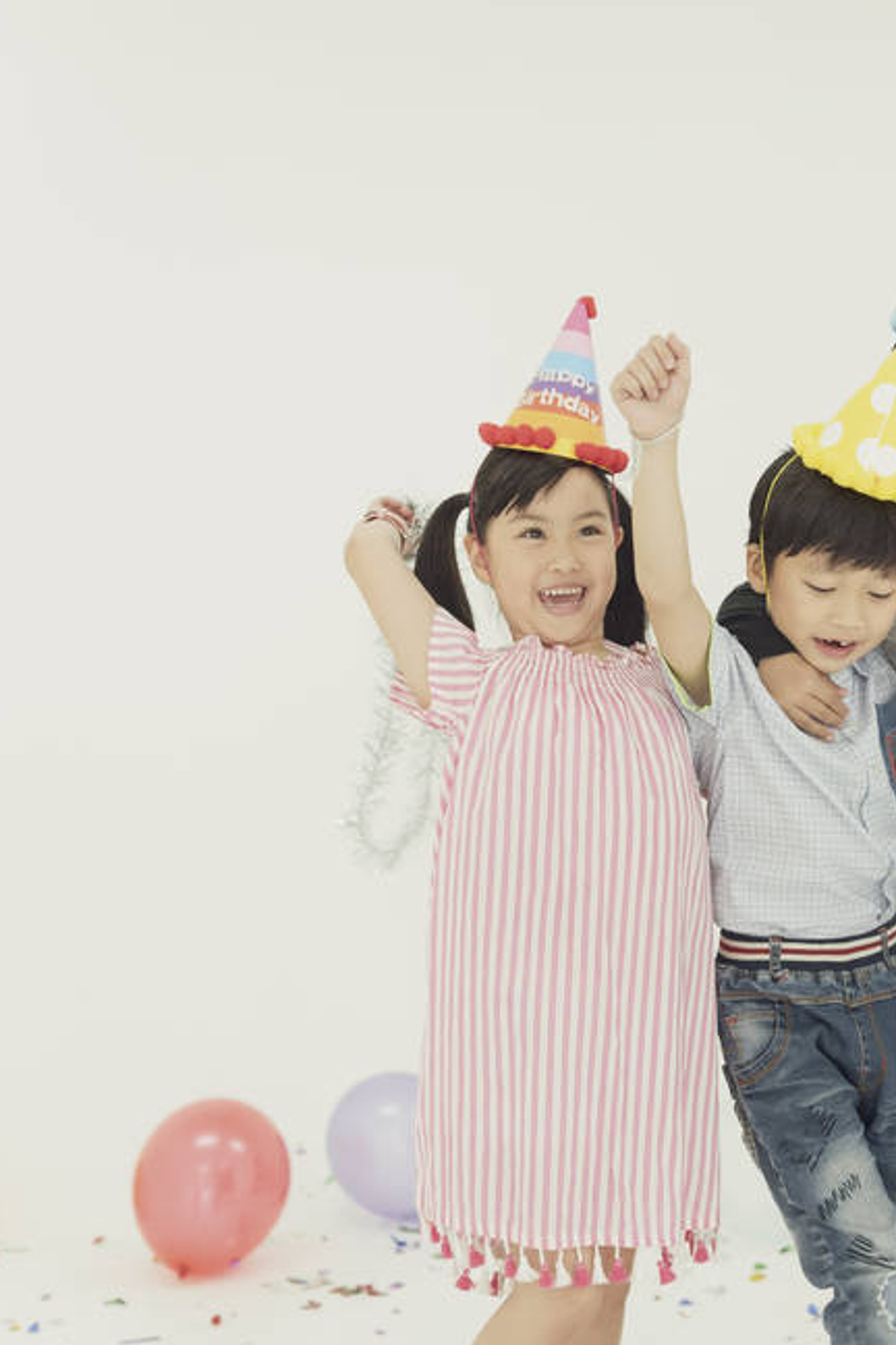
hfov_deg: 22.1
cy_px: 698
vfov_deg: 33.4
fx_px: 2240
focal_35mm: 60
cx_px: 820
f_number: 2.8
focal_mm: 38
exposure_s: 1/400
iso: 500
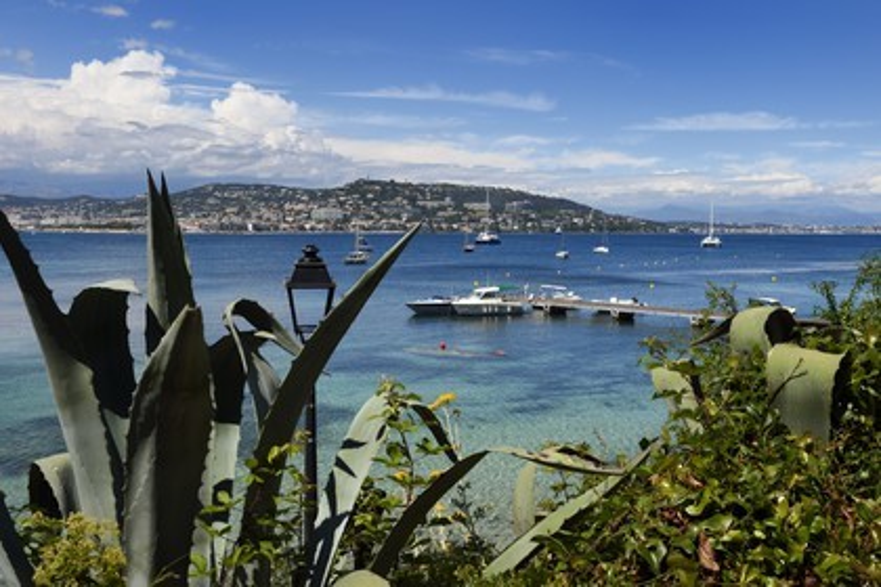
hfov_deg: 54.4
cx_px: 440
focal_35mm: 35
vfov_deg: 37.9
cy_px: 294
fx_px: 856
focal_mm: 35
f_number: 14
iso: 200
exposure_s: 1/250
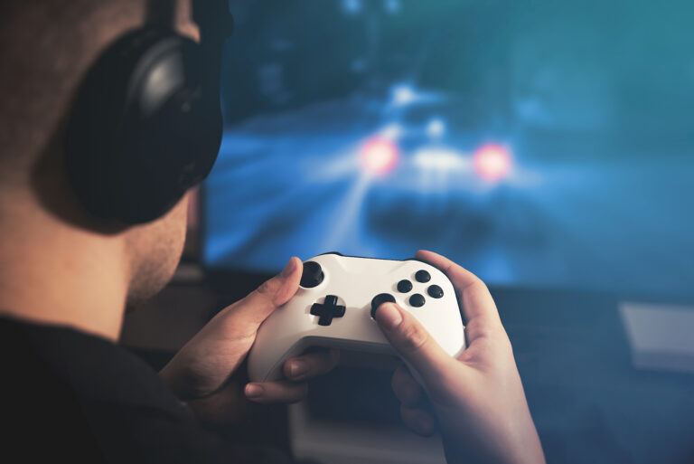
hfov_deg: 48.4
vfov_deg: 33.4
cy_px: 232
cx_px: 347
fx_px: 772
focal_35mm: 40
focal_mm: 40
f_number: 3.5
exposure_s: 1/100
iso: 200
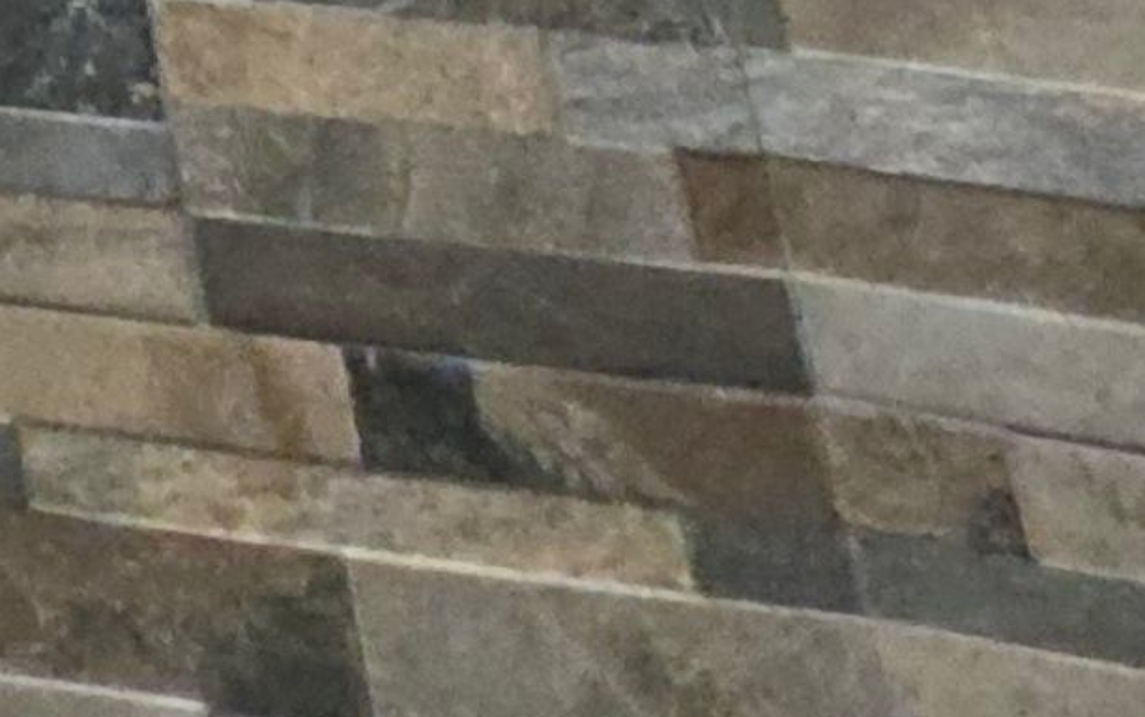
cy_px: -2078
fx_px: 2809
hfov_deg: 15.5
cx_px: -1439
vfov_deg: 8.4
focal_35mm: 90
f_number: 1.9
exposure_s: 1/60
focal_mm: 2.2
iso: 500
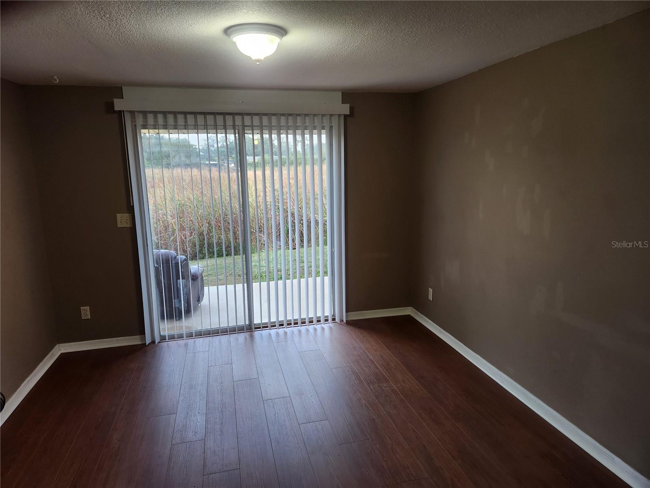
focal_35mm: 23
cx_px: 325
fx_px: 432
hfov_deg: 73.9
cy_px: 244
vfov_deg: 58.9
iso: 160
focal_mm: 5.4
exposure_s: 1/120
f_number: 1.8
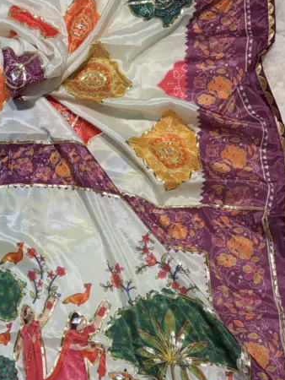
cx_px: 49
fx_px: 570
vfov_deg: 36.4
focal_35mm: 52
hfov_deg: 27.4
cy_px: 255
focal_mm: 5.96
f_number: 1.6
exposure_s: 1/156
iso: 32
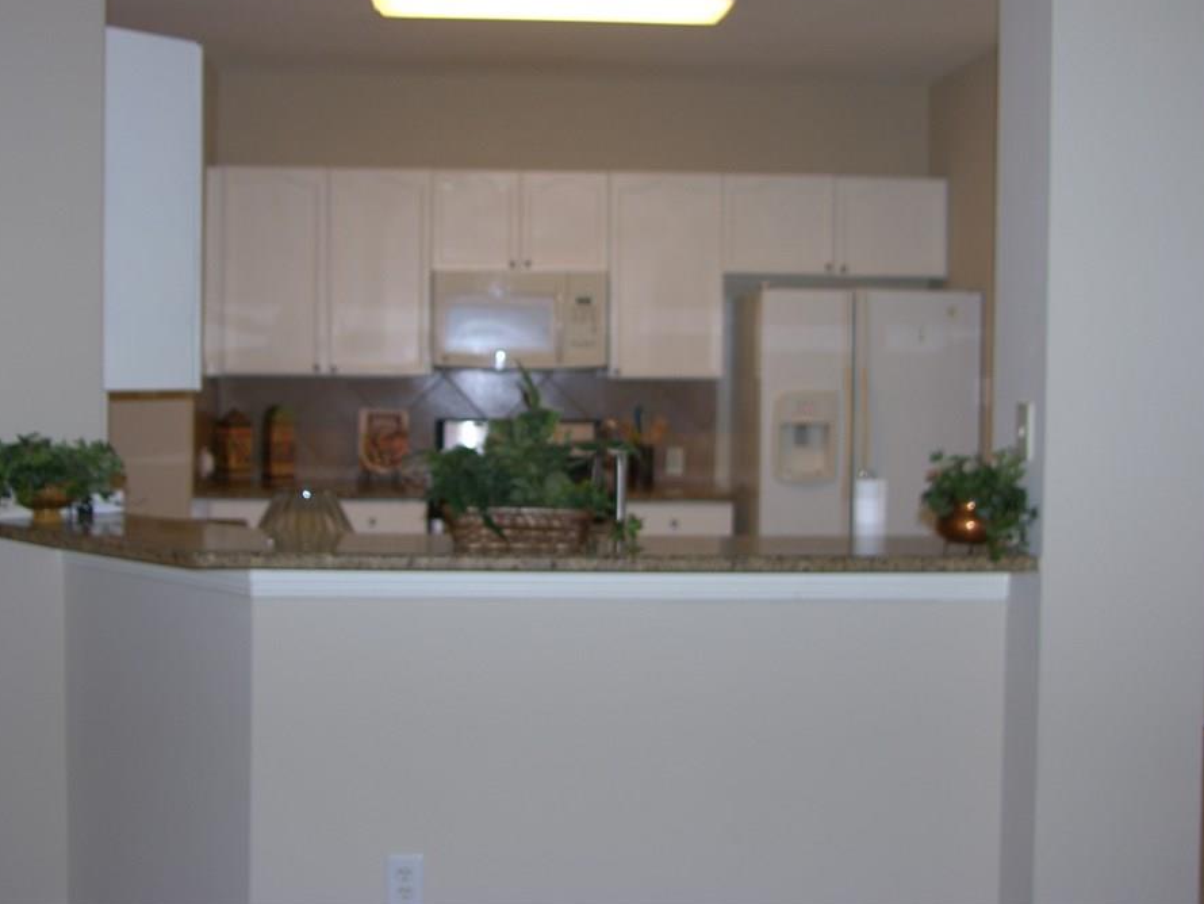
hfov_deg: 41.2
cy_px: 390
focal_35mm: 46
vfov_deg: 31.5
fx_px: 1600
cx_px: 553
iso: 50
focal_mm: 10.3
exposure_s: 1/40
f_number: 2.5
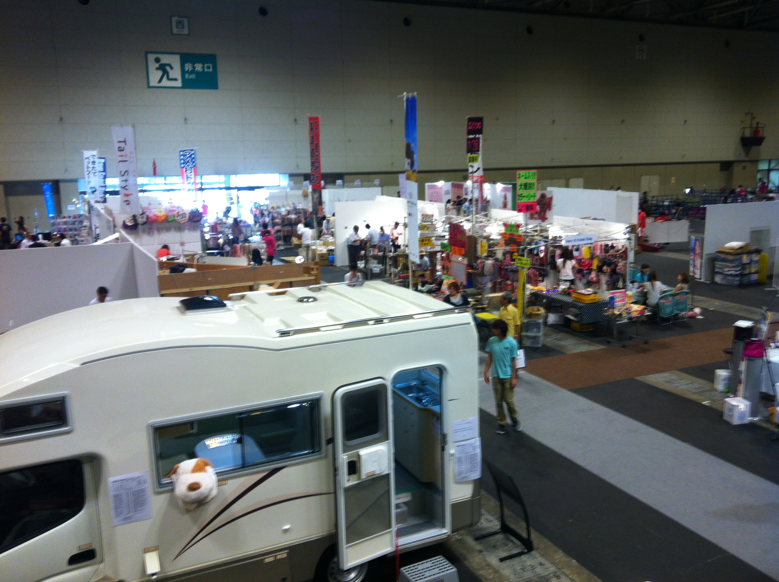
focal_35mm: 35
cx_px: 390
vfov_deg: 40.6
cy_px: 291
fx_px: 786
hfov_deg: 52.7
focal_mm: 3.85
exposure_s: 1/15
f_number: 2.8
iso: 80
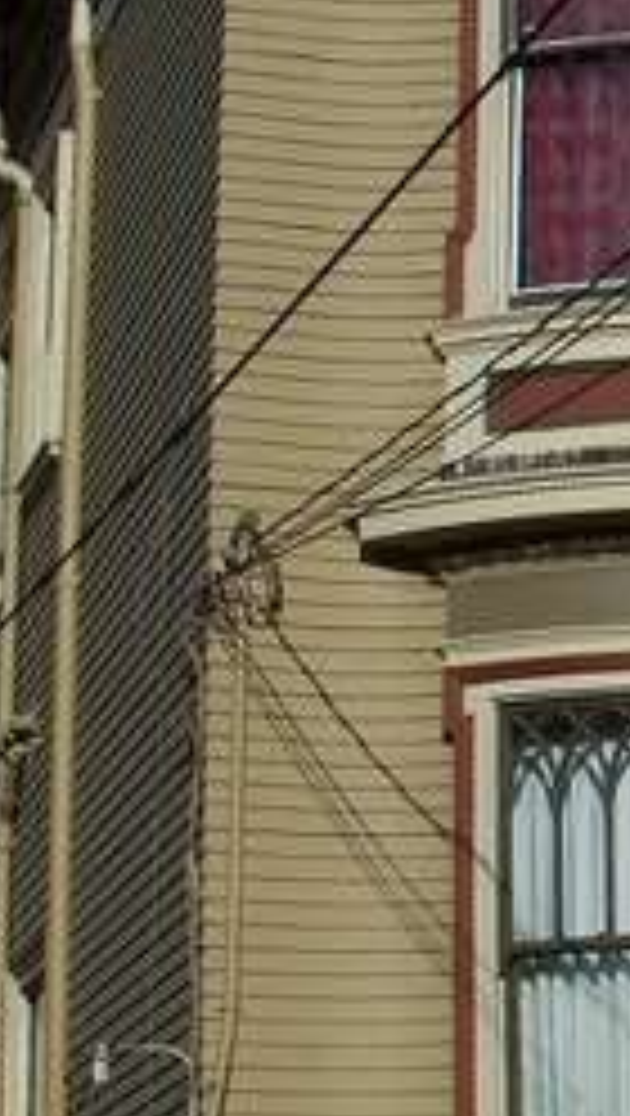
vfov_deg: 16.5
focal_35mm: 130
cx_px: 1017
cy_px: 626
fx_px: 3850
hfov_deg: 9.1
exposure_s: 1/640
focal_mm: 7.8
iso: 64
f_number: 5.6
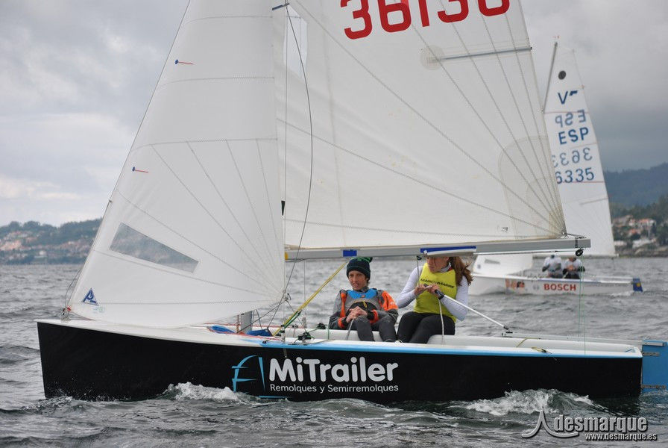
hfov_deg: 20.0
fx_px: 1895
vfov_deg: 13.5
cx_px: 334
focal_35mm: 102
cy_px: 224
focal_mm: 68
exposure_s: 1/640
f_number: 4.2
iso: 100
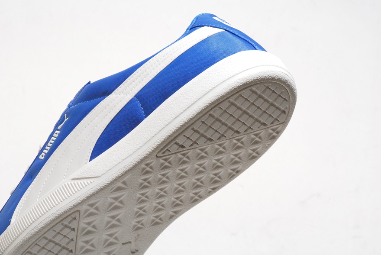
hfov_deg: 16.1
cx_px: 190
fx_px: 1351
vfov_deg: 10.8
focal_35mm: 128
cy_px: 128
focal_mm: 85
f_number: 11
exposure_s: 1/160
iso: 640
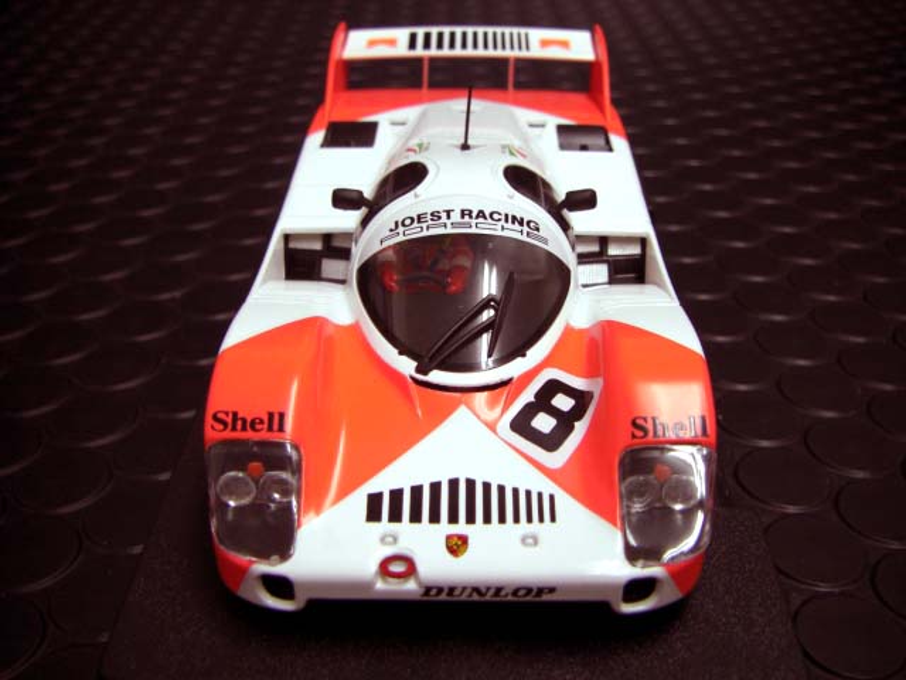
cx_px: 453
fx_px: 995
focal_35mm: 38
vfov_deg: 37.7
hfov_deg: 49.0
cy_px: 340
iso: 200
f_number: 3.4
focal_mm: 6.3
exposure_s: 1/40
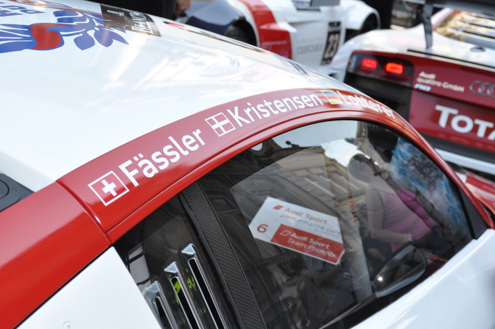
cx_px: 248
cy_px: 164
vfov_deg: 18.9
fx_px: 989
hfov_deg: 28.1
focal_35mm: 72
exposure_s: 1/200
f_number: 9
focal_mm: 48
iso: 320
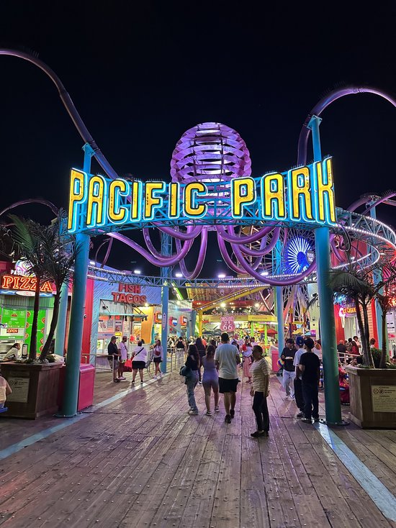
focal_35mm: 24
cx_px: 198
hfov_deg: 56.8
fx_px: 366
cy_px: 264
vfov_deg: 71.6
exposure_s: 1/60
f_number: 1.78
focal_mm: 6.86
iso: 500
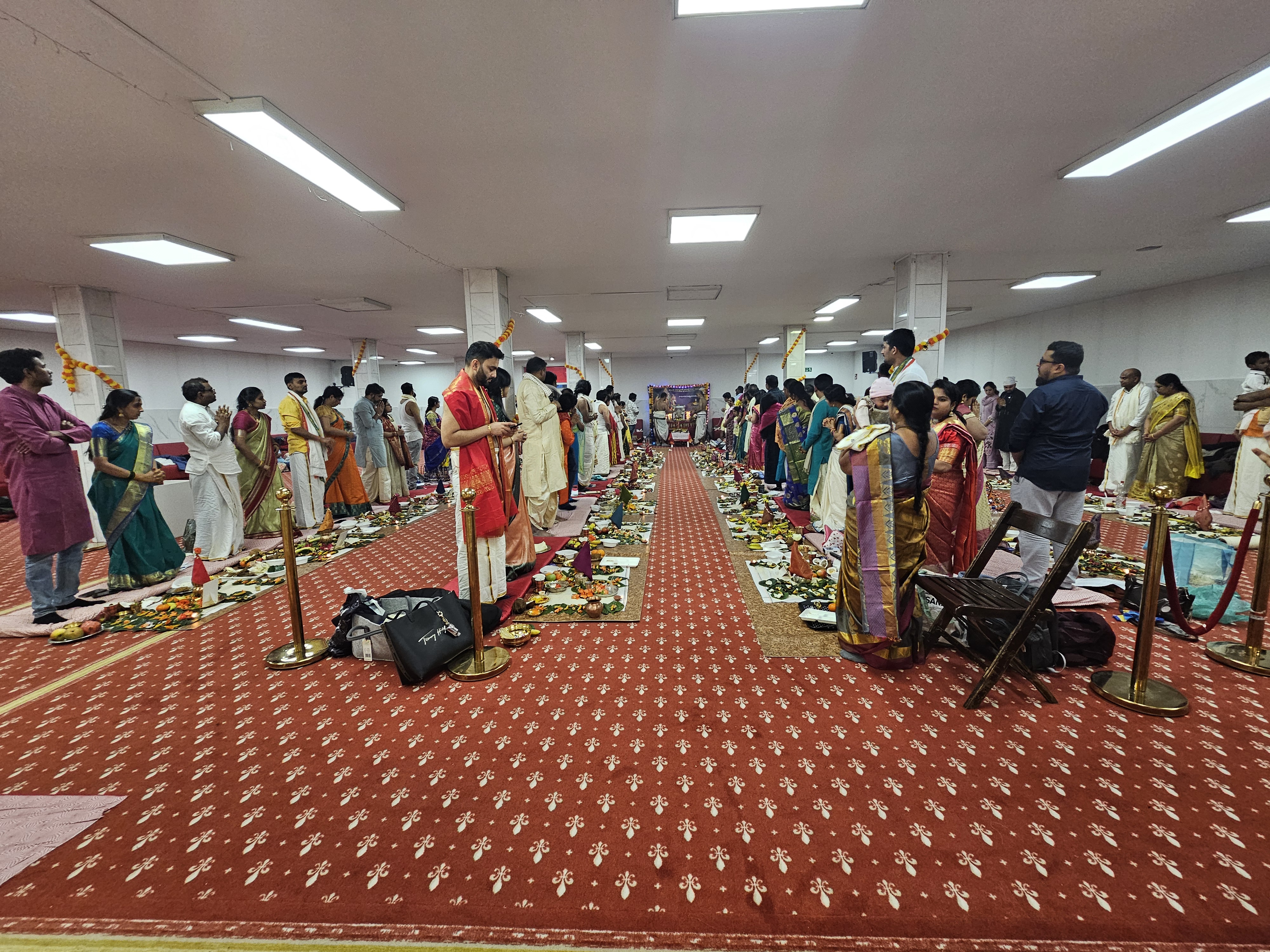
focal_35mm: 13
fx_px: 477
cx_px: 635
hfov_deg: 106.2
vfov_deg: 89.9
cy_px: 476
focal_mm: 2.2
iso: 200
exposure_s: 1/50
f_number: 2.2
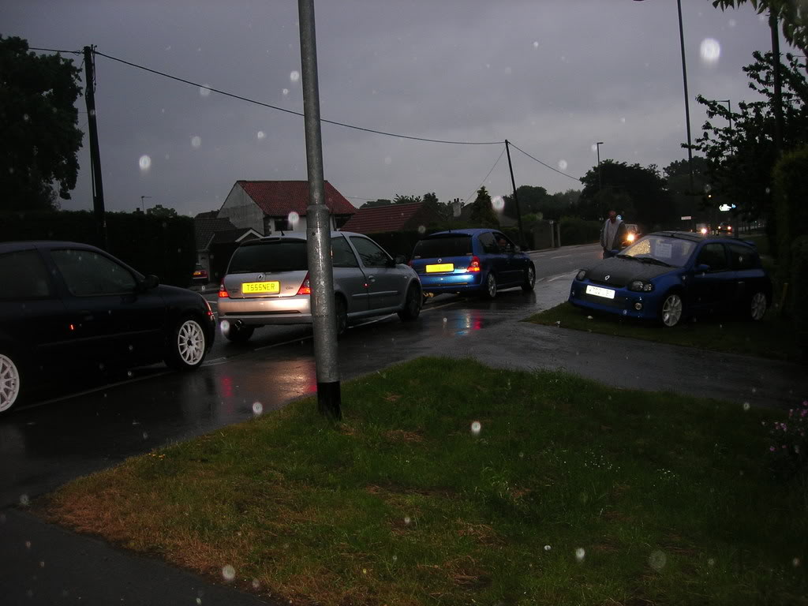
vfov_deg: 37.7
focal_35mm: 38
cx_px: 404
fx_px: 887
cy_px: 303
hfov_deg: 49.0
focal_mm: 7.8
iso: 75
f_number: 2.8
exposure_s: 1/60.1
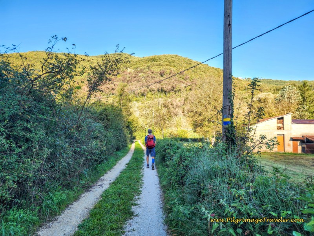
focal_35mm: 23
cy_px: 118
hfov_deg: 73.9
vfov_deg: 58.9
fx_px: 209
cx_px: 157
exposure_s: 1/221
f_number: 1.8
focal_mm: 6.4
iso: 12
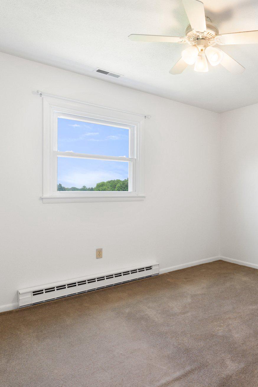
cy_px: 192
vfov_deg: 71.5
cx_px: 217
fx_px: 269
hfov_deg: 47.6
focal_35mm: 25
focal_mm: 16
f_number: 8
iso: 640
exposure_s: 1/640
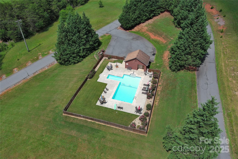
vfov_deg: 45.0
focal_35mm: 29
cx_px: 119
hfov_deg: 63.7
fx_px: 192
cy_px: 80
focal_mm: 10.57
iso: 100
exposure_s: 1/1949
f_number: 2.8
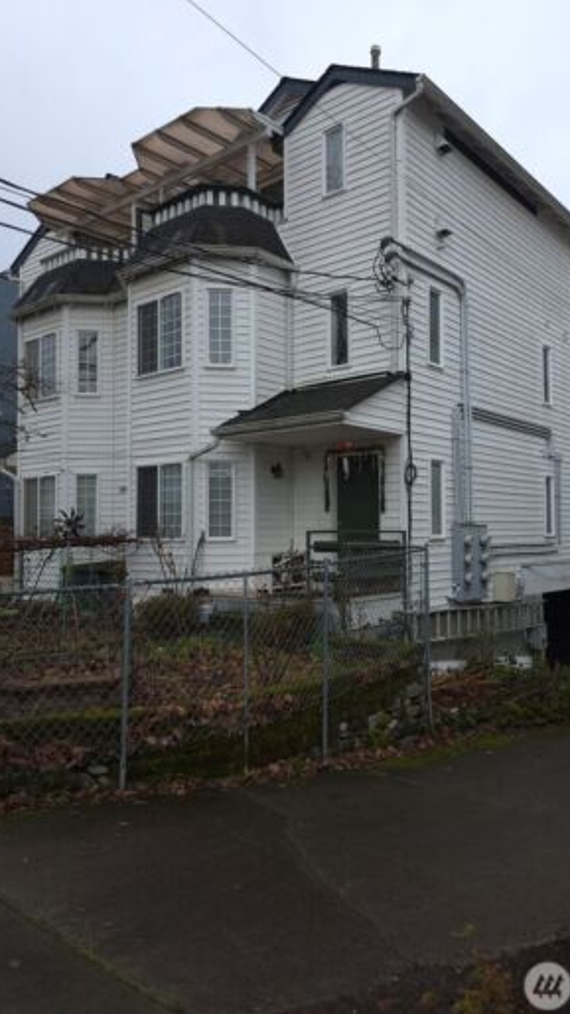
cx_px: 353
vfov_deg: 71.9
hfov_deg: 44.0
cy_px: 494
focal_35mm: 26
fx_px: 699
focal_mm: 6.3
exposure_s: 1/60
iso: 12
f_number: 1.7
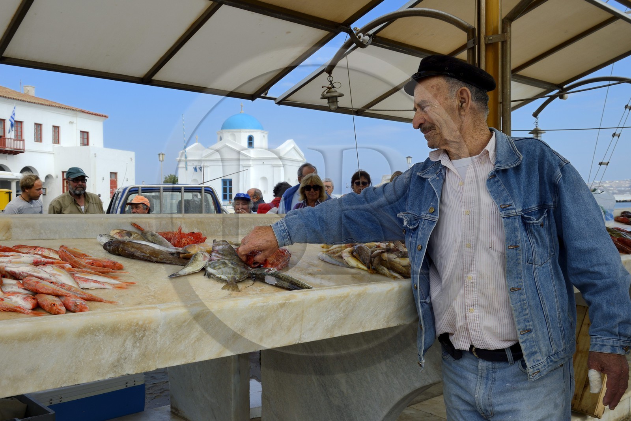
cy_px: 210
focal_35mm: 34
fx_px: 596
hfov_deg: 55.8
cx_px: 316
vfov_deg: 38.9
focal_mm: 34
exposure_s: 1/160
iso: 200
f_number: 13
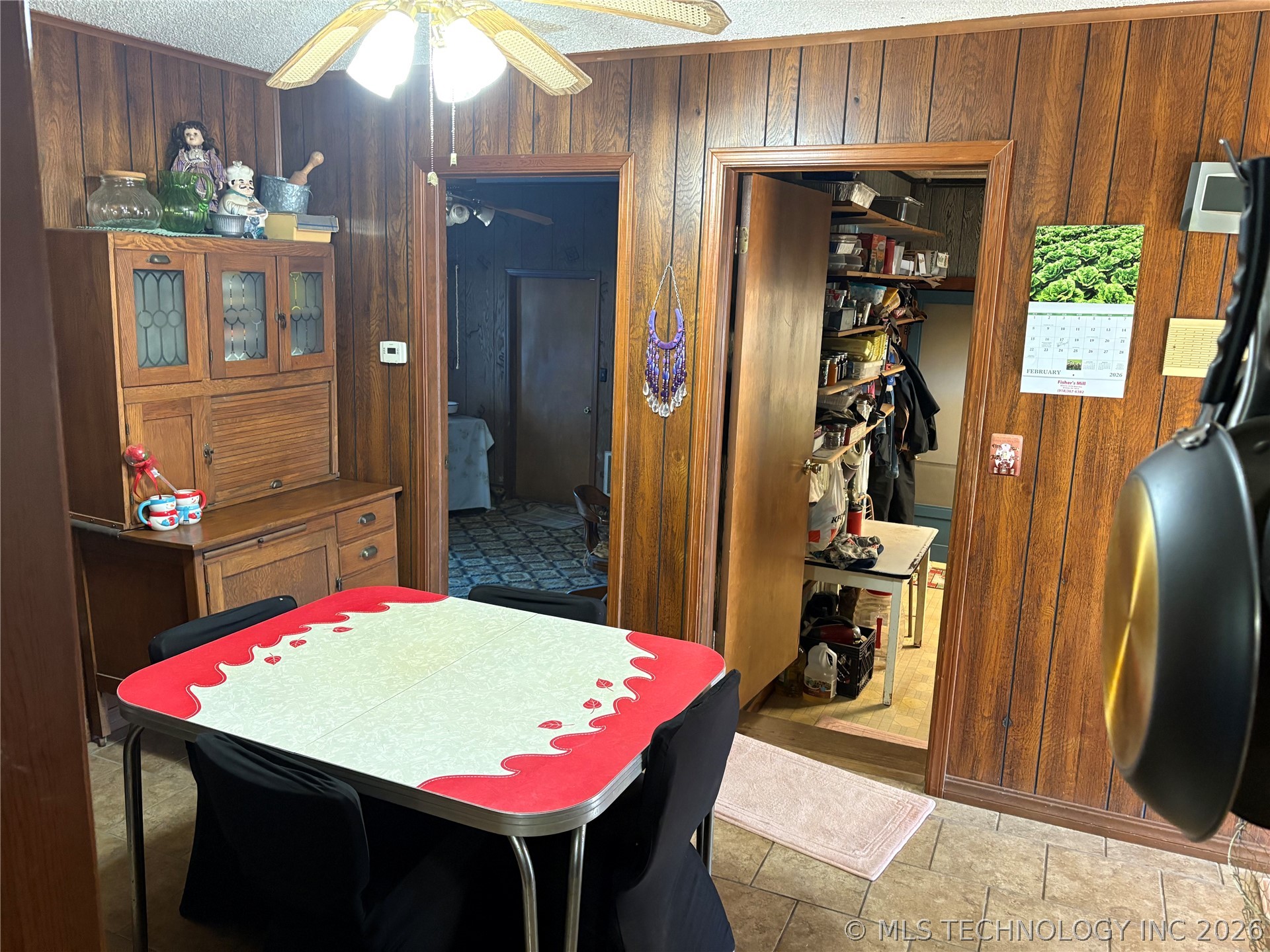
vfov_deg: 53.1
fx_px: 954
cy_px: 476
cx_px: 635
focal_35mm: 26
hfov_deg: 67.3
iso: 400
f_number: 1.6
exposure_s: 1/40
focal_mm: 5.96
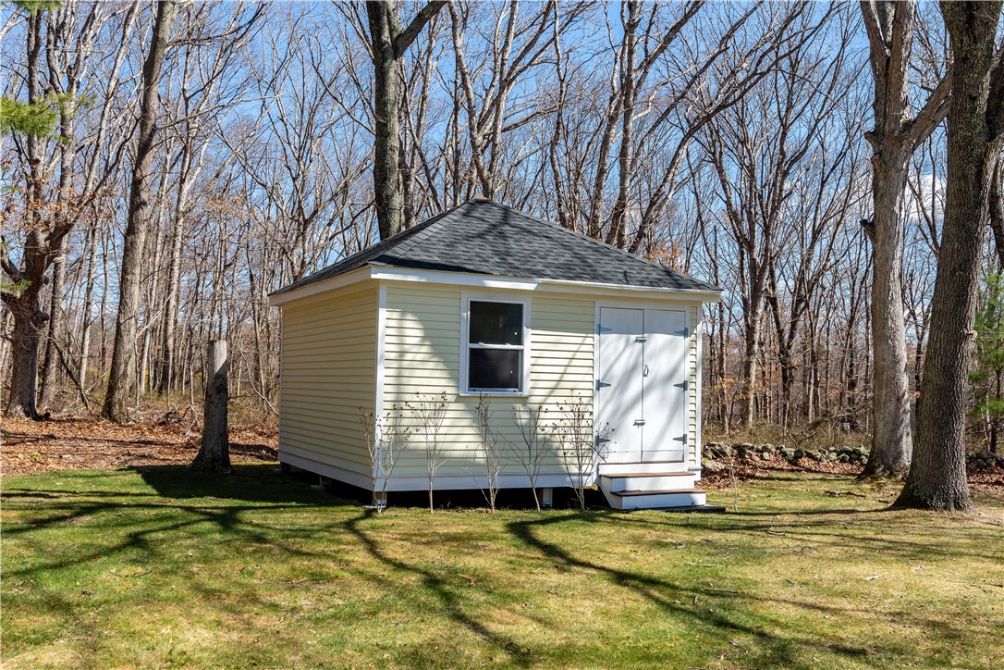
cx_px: 502
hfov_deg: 54.4
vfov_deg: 37.9
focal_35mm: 35
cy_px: 335
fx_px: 976
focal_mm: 35
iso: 100
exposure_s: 1/125
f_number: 9
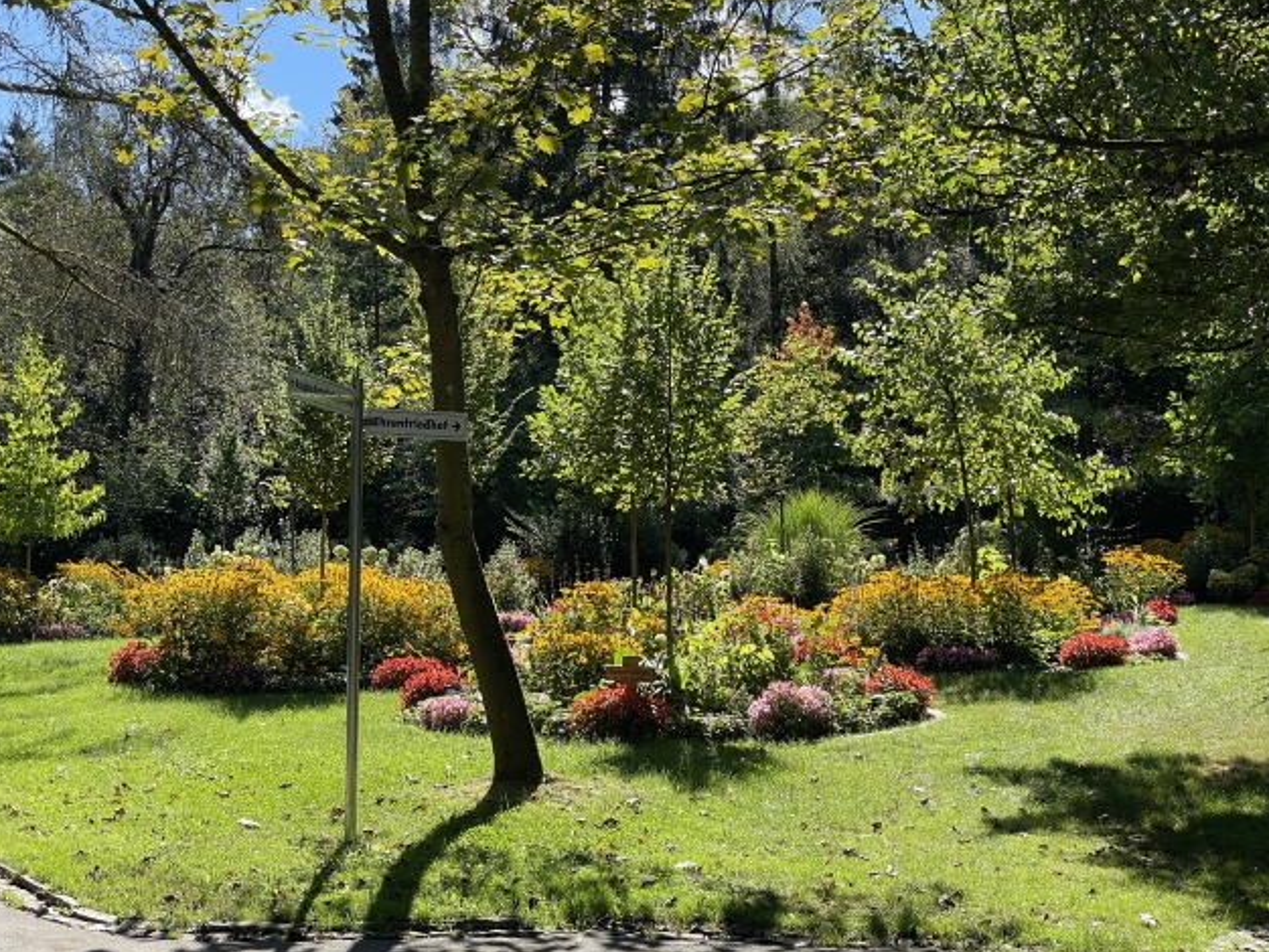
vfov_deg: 27.1
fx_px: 1980
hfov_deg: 35.5
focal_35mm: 54
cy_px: 486
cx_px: 616
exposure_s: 1/607
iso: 25
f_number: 2
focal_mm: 6
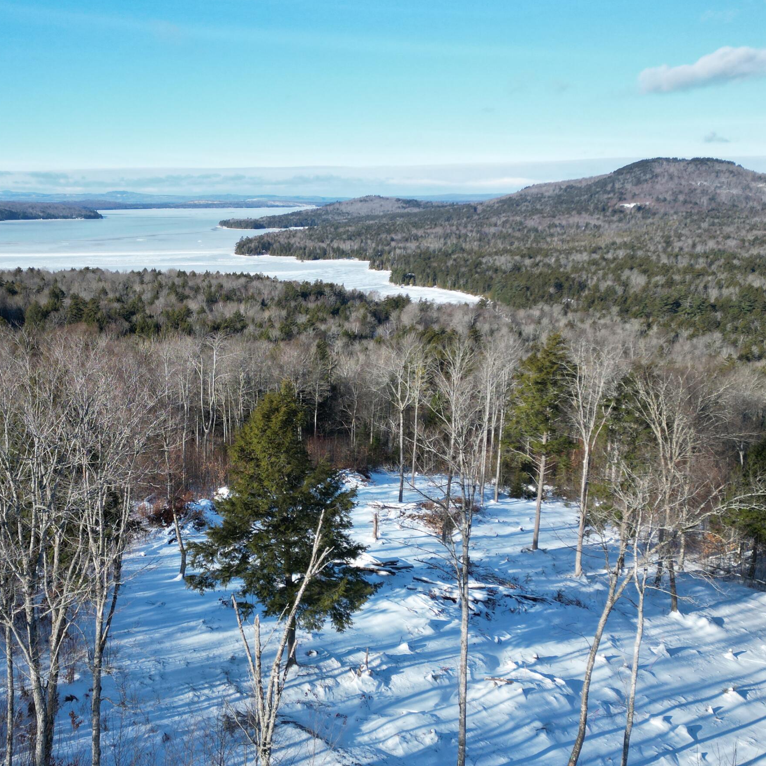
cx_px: 242
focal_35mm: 36
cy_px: 436
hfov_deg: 45.2
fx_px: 901
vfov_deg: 45.9
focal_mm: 6.72
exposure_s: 1/2500
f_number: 1.7
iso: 140
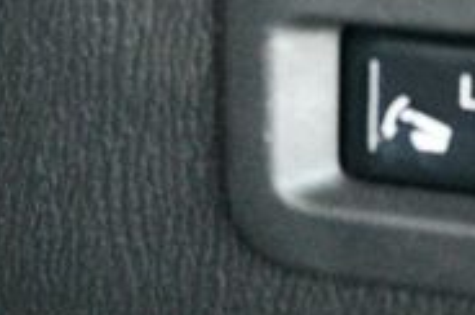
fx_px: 2200
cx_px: 336
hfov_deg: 12.3
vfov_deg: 8.1
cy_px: -10
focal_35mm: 167
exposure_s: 1/40
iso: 12800
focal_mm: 32
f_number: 4
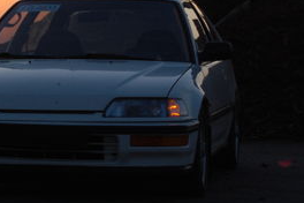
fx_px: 1596
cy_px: 85
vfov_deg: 7.3
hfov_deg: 10.8
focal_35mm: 189
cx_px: 51
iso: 400
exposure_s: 1/25
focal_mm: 52
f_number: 22
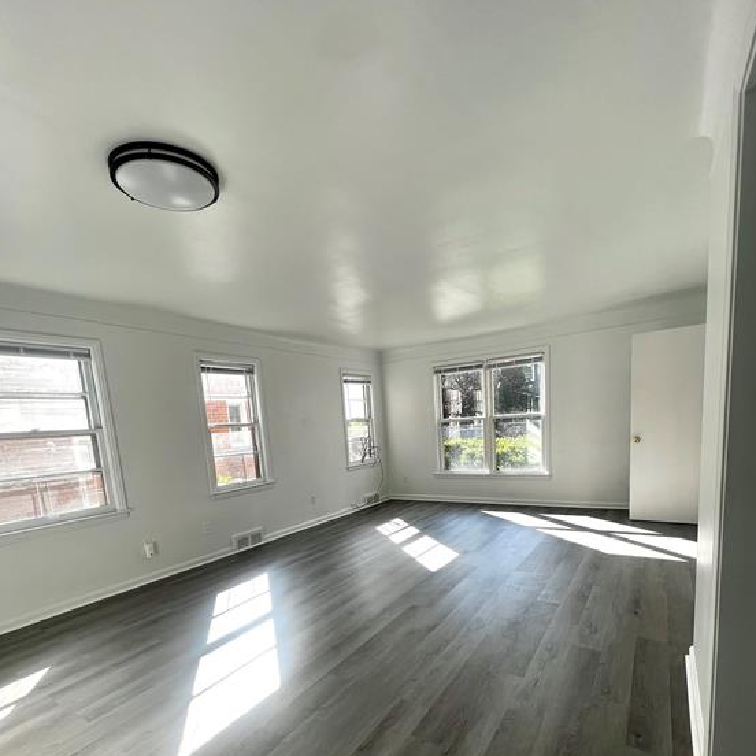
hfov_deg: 87.4
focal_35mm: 16
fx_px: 395
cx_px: 382
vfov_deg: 85.1
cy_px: 488
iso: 32
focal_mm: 1.57
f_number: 1.8
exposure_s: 1/280
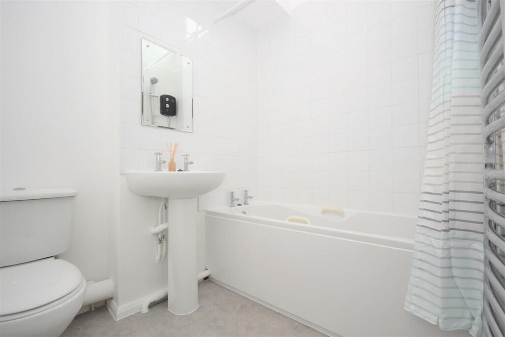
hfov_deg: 100.4
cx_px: 252
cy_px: 168
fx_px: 210
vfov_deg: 77.3
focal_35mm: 15
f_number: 4
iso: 640
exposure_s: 1/60
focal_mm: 10
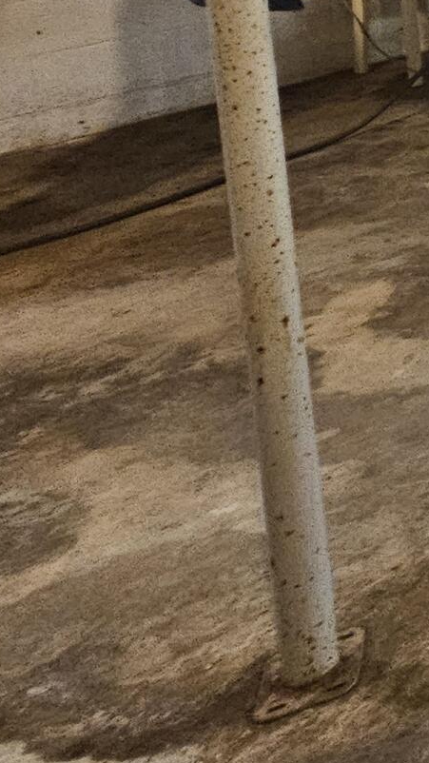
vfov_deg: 32.3
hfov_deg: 12.4
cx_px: 1207
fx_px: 1072
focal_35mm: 53
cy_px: -155
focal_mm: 2.2
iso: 640
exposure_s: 1/24
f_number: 2.2
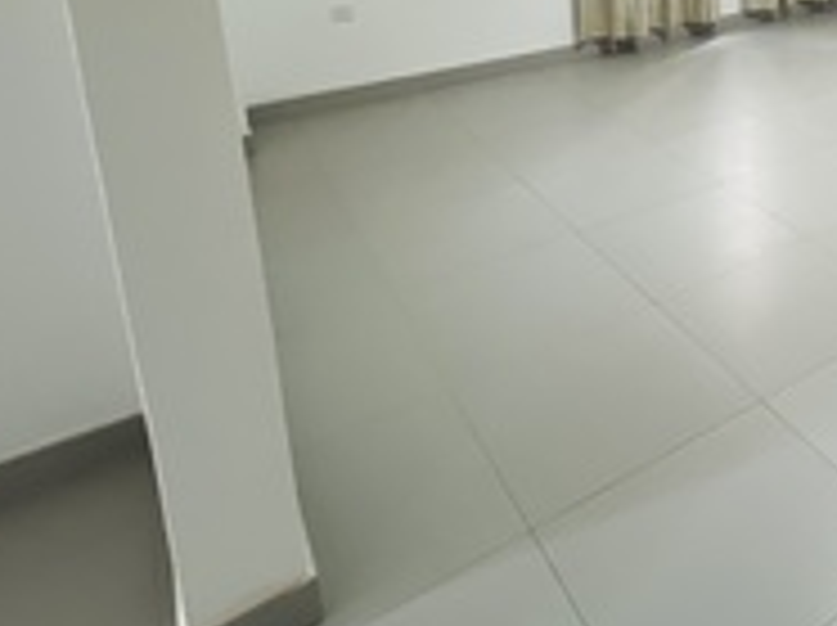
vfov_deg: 38.1
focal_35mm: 32
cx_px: 889
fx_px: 773
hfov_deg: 45.2
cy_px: -29
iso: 160
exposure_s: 1/50
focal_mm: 1.57
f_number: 1.8
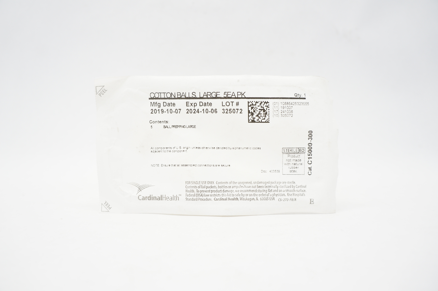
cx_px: 219
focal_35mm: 27
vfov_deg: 47.8
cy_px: 146
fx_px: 328
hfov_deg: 67.4
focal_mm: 18
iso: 400
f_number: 5
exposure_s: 1/50
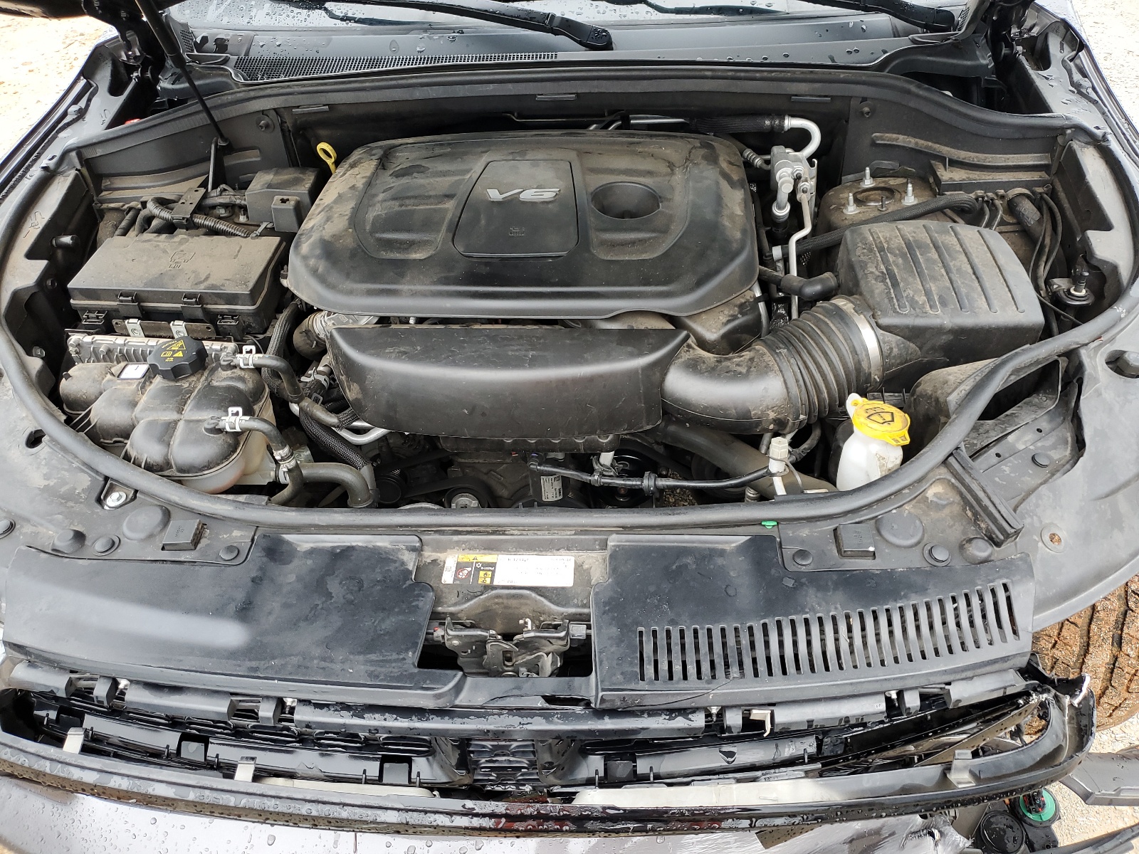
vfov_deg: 53.1
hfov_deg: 67.3
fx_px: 856
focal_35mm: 26
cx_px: 570
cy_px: 427
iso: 62
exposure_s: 1/120
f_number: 1.5
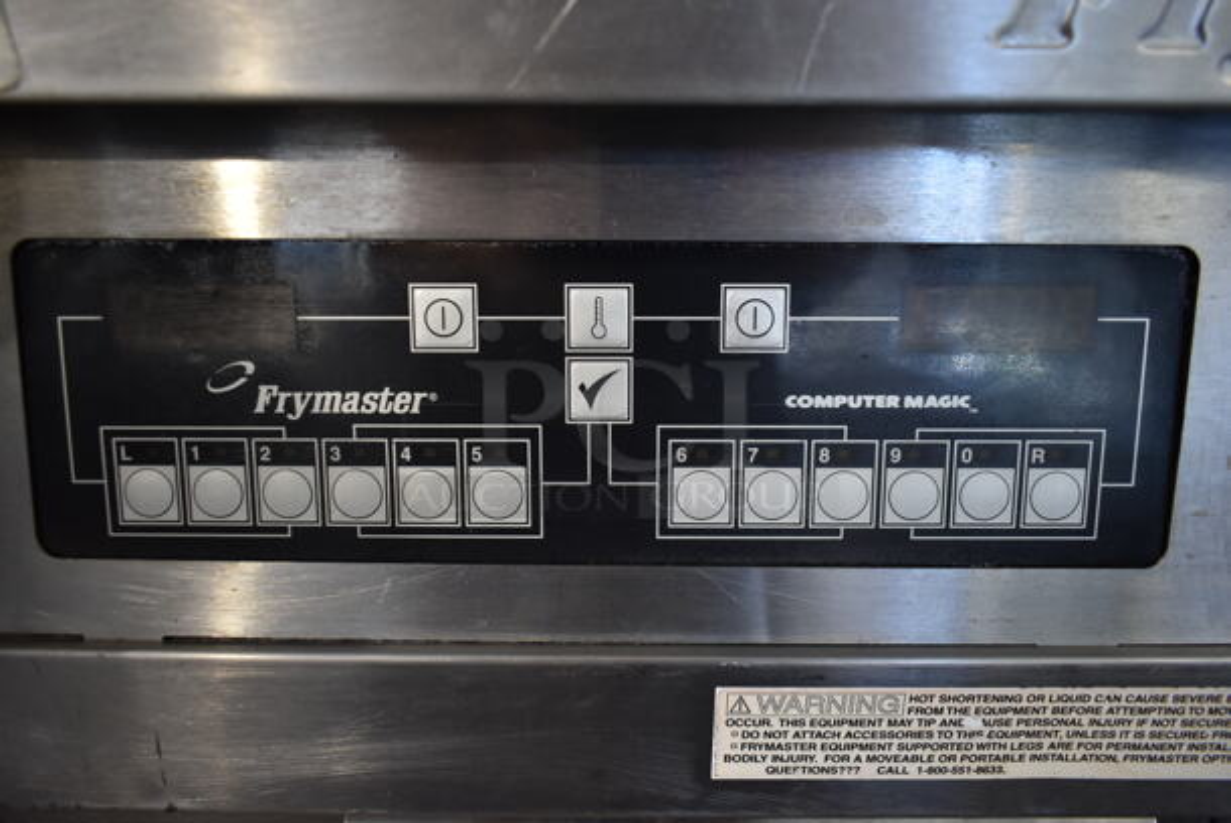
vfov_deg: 48.0
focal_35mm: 27
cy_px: 412
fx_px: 924
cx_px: 616
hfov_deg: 67.3
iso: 800
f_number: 3.5
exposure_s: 1/30
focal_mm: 18
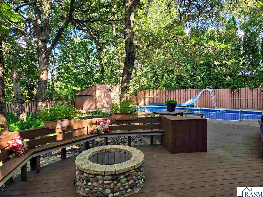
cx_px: 132
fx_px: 175
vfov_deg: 58.9
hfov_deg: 73.9
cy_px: 98
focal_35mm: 23
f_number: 1.8
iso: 40
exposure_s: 1/180
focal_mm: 5.4
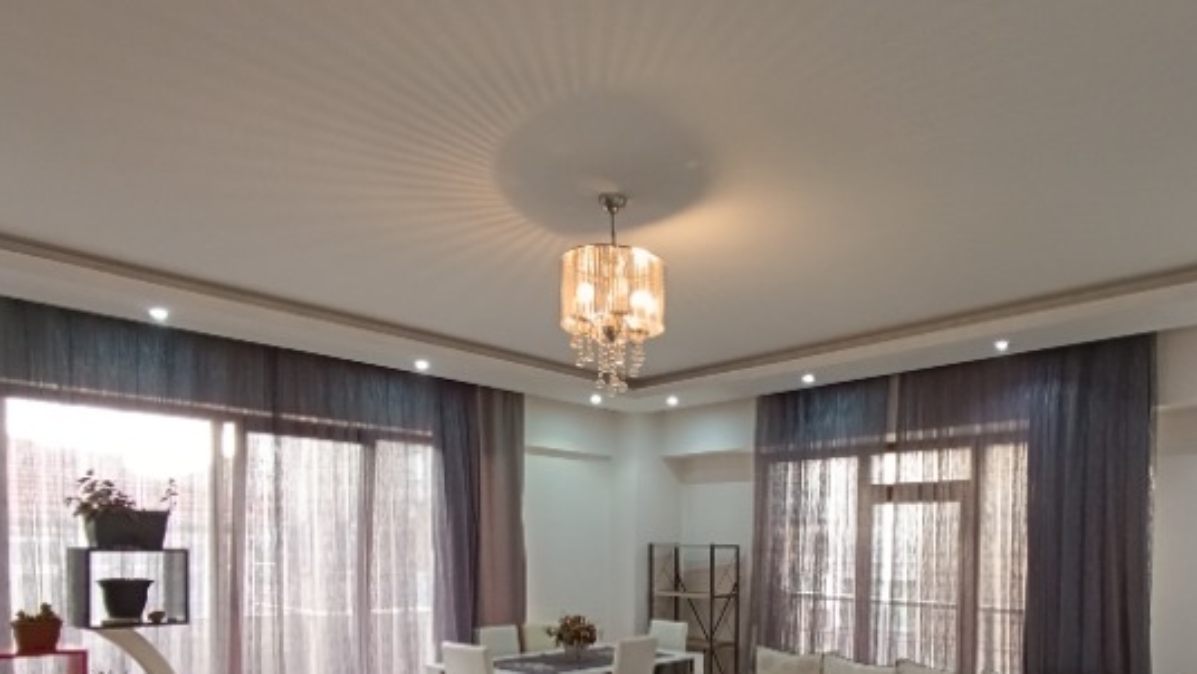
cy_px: 589
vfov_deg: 41.4
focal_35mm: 26
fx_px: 826
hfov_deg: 71.3
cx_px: 706
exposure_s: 1/50
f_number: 2.2
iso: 250
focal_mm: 1.65
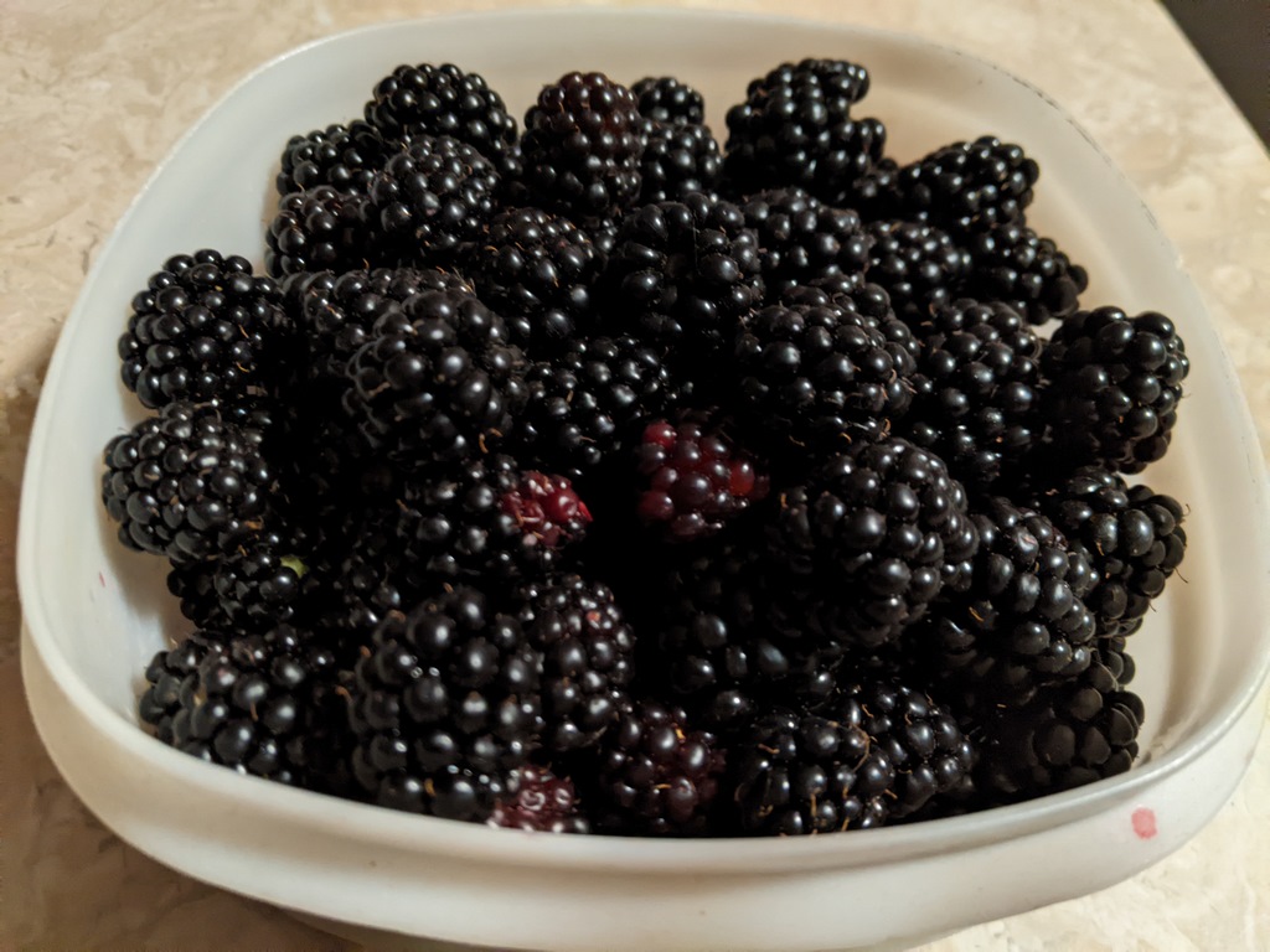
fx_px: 991
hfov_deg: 65.3
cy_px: 476
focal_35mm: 27
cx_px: 635
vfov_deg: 51.4
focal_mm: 4.44
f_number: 1.8
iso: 720
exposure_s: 1/24
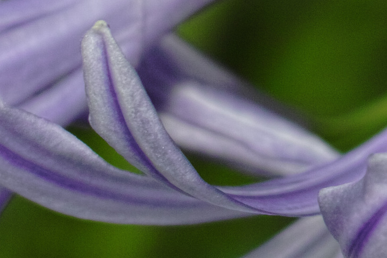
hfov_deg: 6.4
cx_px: 1239
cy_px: -473
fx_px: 3118
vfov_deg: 4.6
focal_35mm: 290
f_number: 4
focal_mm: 30
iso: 200
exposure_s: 1/1000
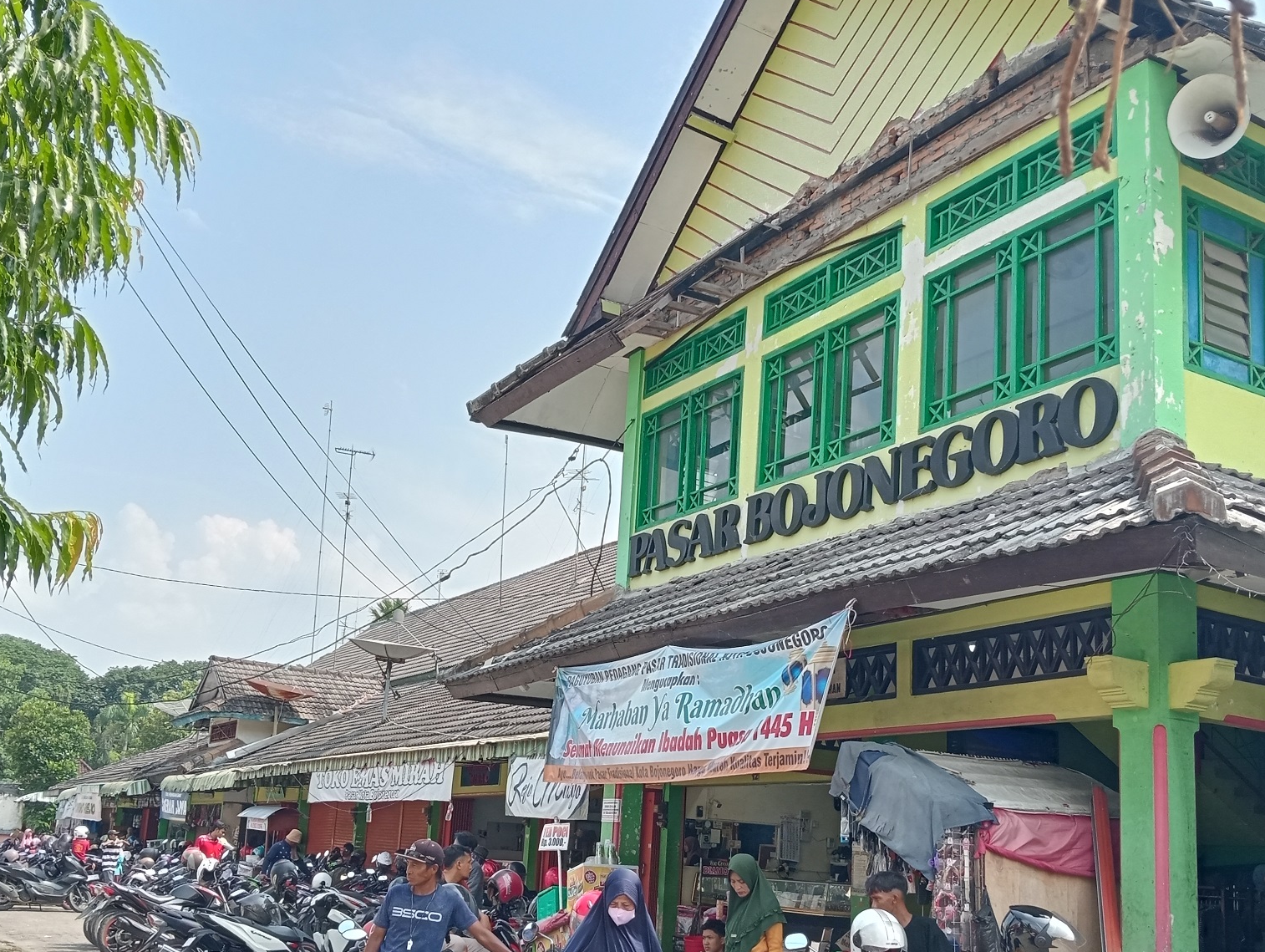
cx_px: 638
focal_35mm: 37
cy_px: 606
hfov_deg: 50.1
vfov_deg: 38.4
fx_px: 1354
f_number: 1.8
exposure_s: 1/2674
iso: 102
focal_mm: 3.98
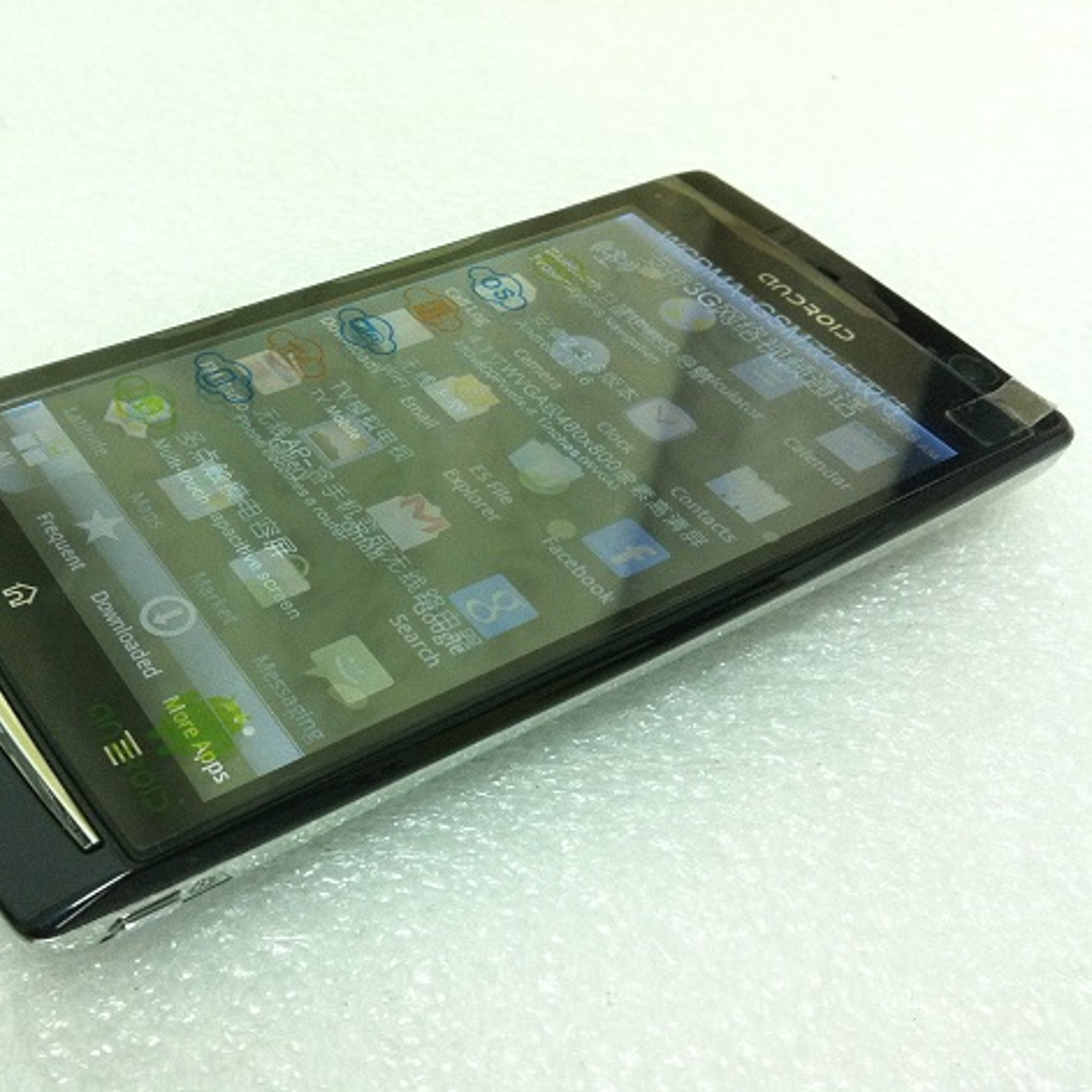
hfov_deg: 39.6
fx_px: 1499
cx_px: 369
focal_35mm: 42
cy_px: 540
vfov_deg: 40.0
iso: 200
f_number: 2.8
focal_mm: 3.85
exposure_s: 1/17
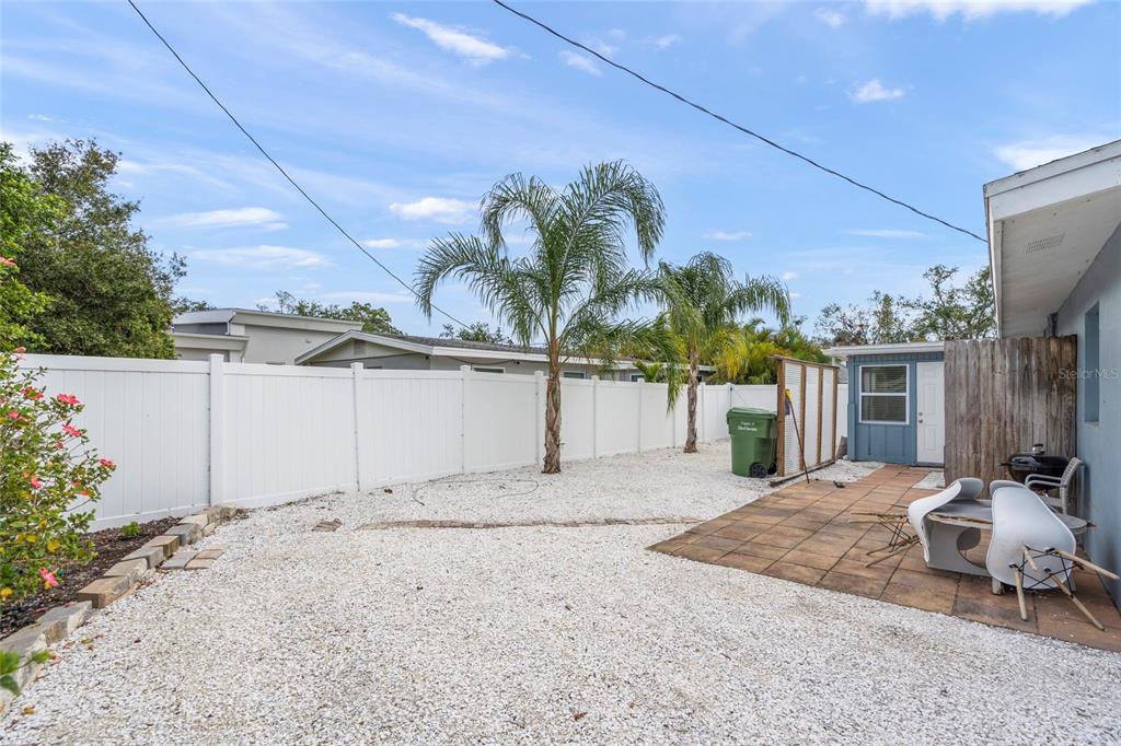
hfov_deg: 96.8
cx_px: 560
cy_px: 373
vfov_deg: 73.7
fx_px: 498
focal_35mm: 16
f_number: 6.3
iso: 100
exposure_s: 1/640
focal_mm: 16
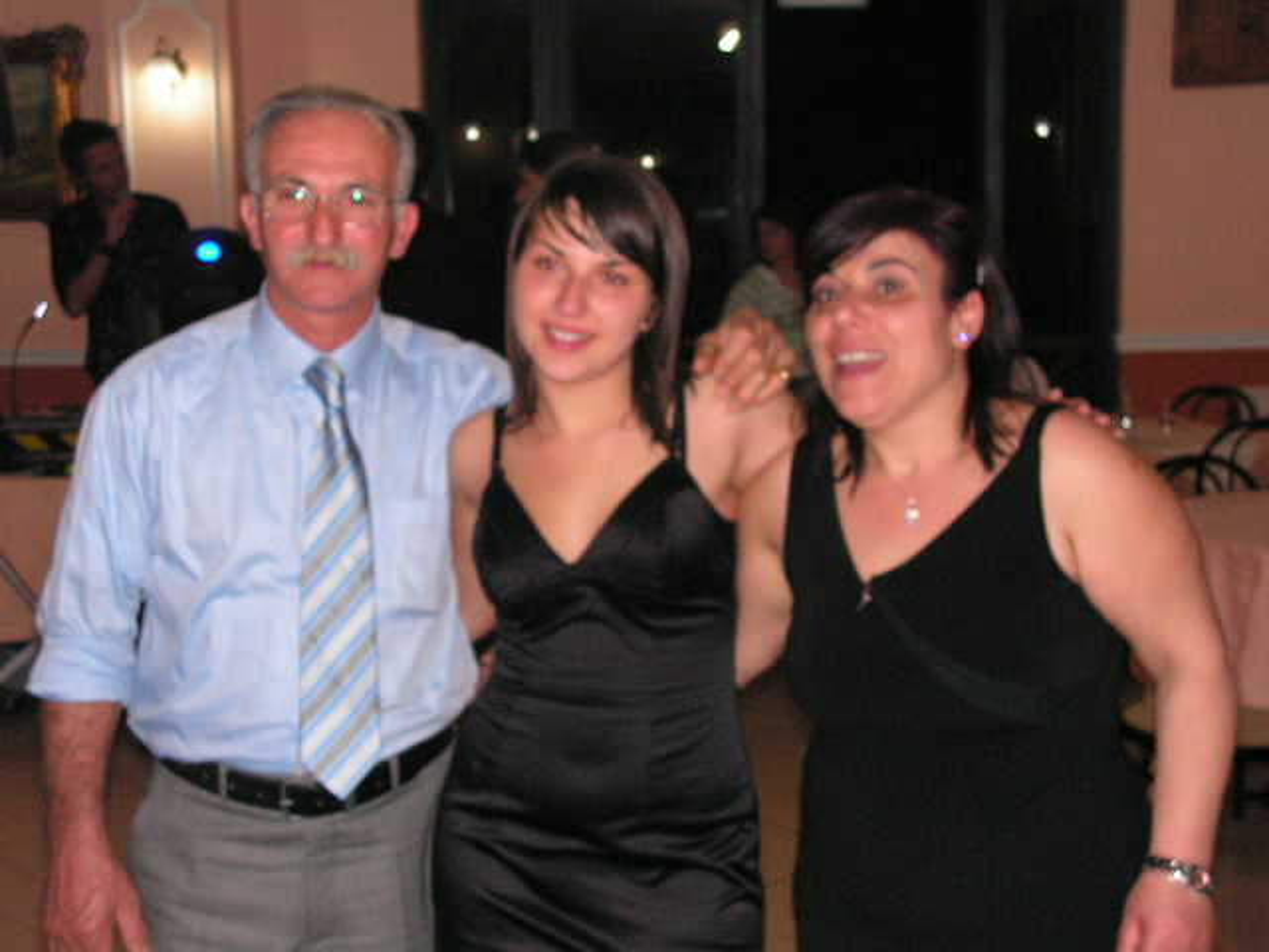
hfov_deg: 36.2
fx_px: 1943
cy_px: 476
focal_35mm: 53
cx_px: 634
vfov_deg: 27.5
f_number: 3.2
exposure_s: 1/60
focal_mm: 8.9
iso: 200
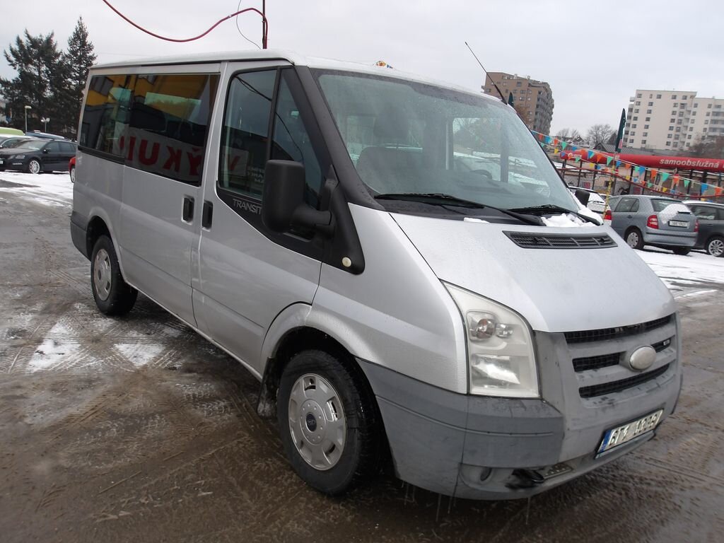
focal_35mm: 27
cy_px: 272
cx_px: 362
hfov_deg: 65.3
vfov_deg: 51.4
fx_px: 565
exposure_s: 1/76
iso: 100
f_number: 3
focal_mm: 4.9
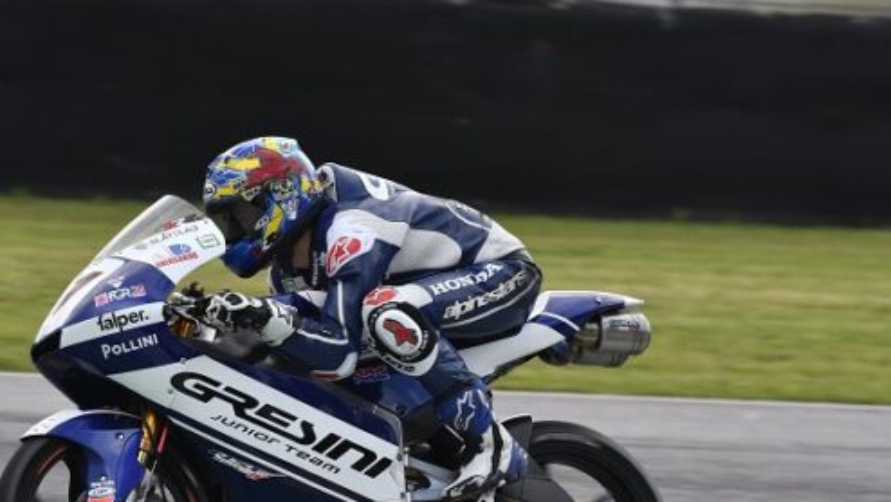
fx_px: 9310
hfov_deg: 5.5
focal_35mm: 394
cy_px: 340
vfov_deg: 3.1
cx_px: 447
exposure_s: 1/1000
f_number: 5.6
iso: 400
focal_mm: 200
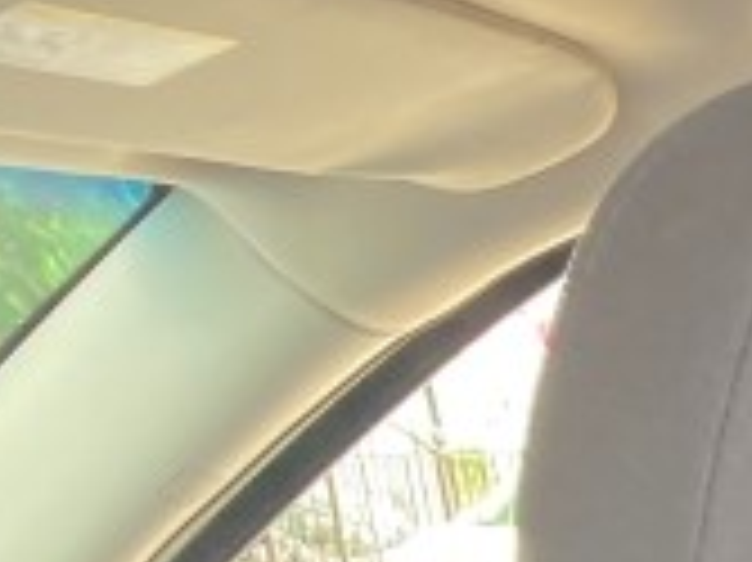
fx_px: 3734
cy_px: 1677
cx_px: 2130
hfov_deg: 9.4
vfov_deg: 7.6
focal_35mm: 172
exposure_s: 1/121
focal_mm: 3.99
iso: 64
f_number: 1.8
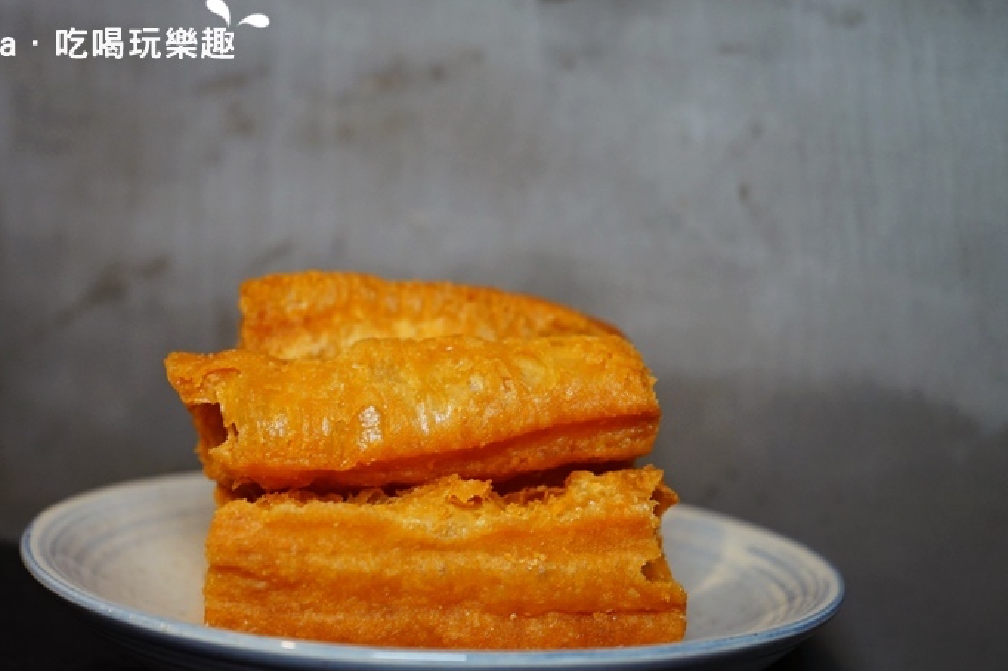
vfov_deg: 22.2
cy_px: 381
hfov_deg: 32.9
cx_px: 445
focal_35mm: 61
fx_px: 1707
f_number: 5
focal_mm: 52
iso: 1250
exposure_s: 1/60
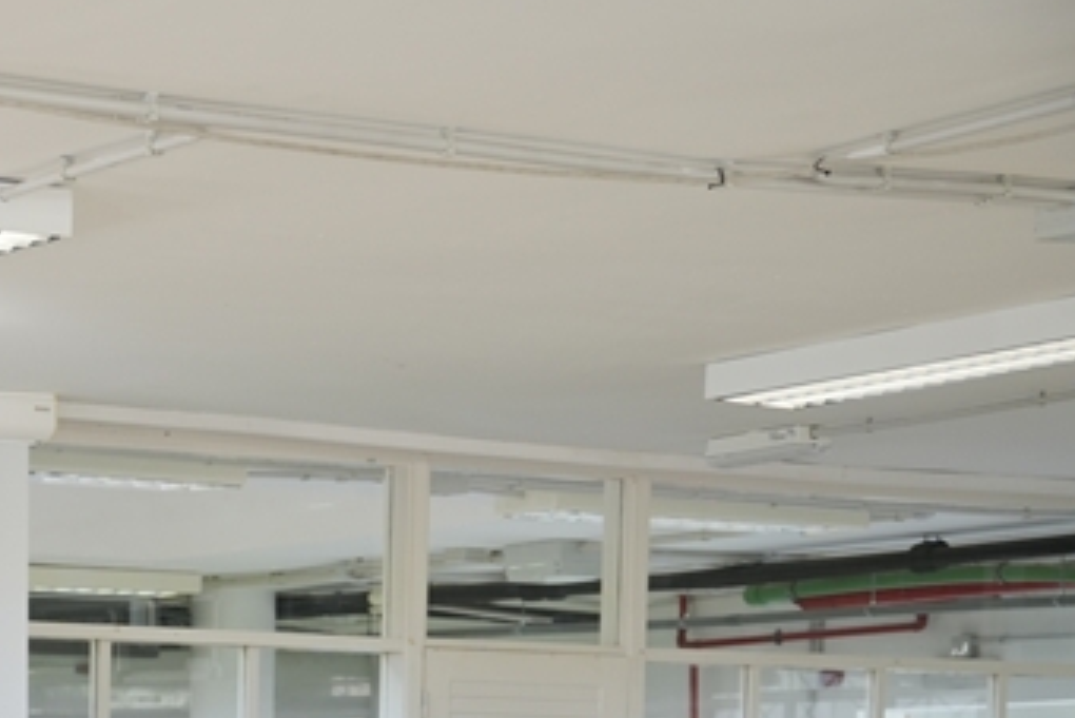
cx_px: -340
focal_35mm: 127
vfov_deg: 10.5
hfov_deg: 15.3
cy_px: 990
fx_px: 3798
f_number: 3.5
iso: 640
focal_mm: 44.4
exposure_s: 1/200
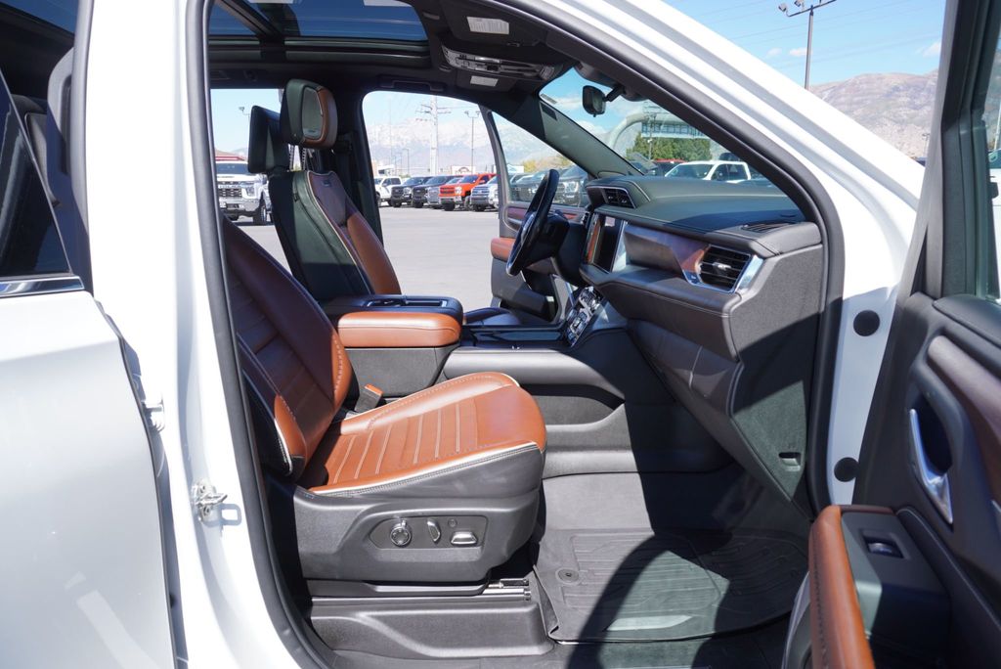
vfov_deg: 53.2
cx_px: 500
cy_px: 334
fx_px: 668
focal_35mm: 24
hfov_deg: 73.7
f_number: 6.3
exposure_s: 1/160
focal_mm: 16
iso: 100
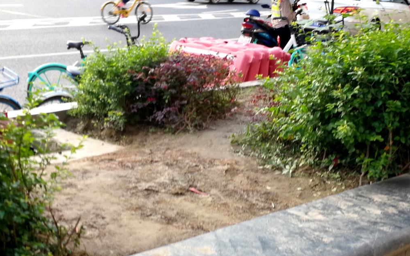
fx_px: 626
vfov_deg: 23.1
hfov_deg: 36.3
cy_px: 132
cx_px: 204
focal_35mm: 56
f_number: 2.2
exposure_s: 1/50
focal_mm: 3.95
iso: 80
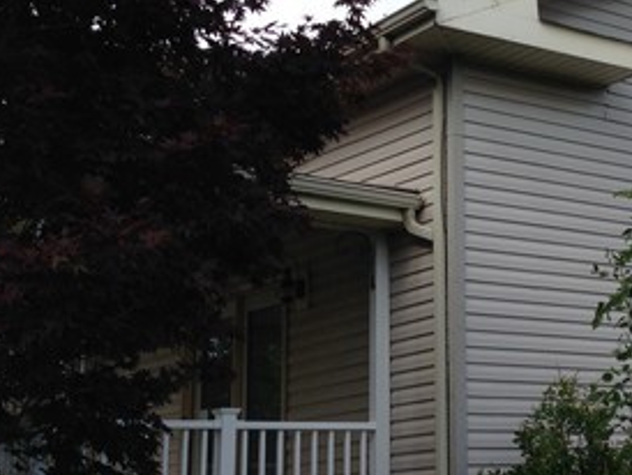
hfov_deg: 24.4
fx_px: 1407
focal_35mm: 77
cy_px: 219
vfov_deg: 19.2
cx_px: 597
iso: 50
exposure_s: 1/821
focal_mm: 4.12
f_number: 2.4
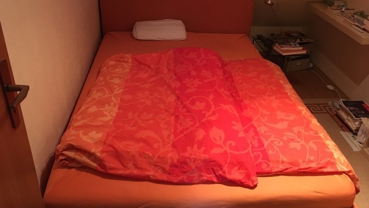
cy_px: 79
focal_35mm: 32
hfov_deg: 61.0
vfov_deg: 36.5
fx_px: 313
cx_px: 185
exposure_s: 1/17
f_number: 2.2
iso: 250
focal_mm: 4.15
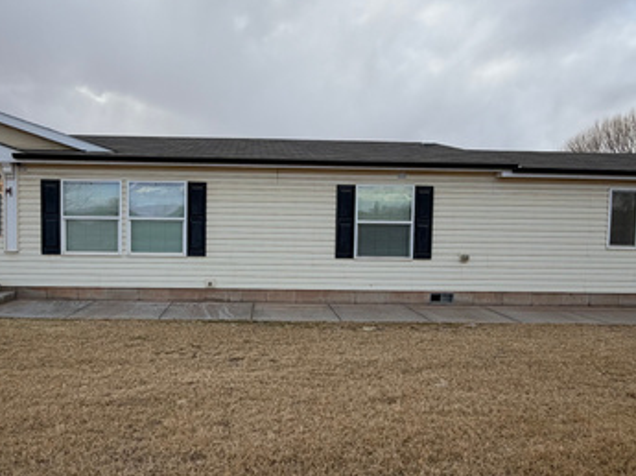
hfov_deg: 66.9
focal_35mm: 26
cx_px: 267
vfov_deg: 52.9
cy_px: 255
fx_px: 477
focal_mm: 2.22
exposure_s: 1/686
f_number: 2.2
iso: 40
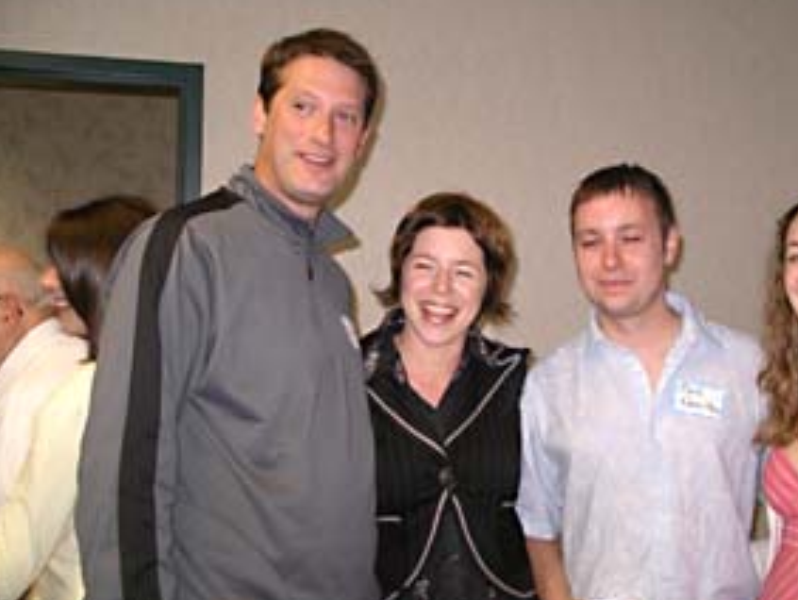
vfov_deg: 31.6
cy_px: 290
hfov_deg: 41.0
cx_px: 478
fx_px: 1061
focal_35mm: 46
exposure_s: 1/40
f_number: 2.8
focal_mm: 7.8
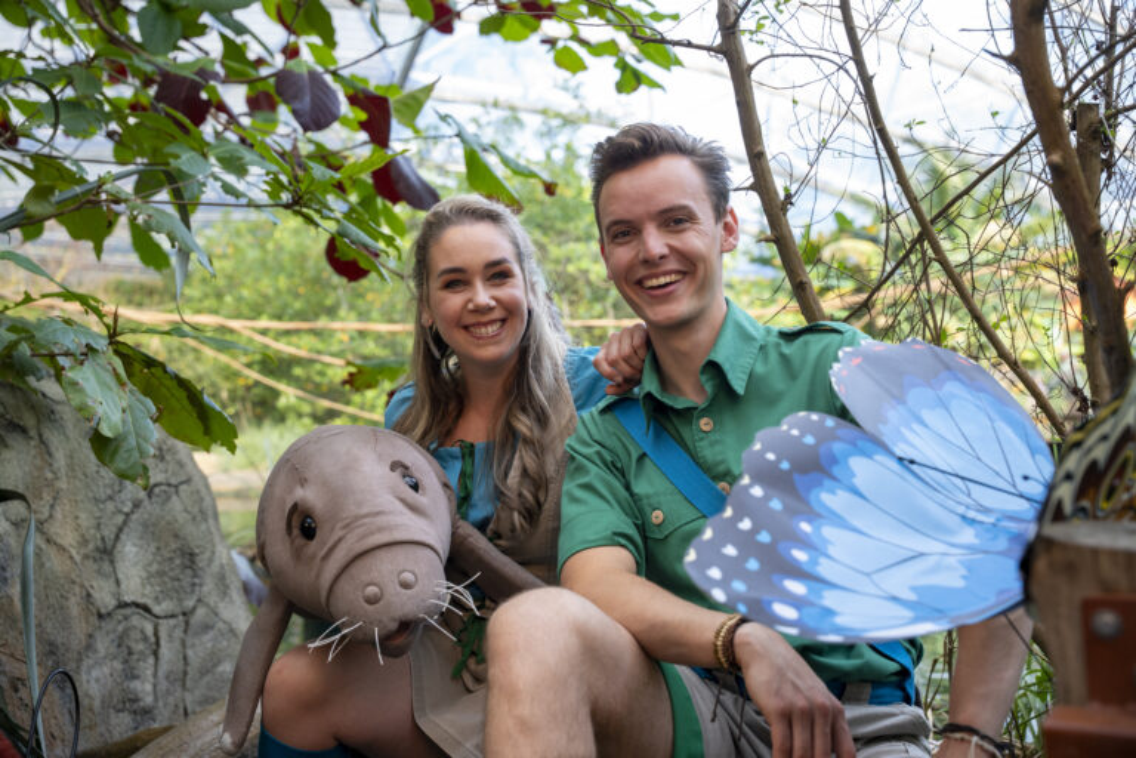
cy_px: 379
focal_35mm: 42
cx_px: 568
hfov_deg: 46.3
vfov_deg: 31.8
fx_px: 1328
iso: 1000
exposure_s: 1/320
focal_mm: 42.1
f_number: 4
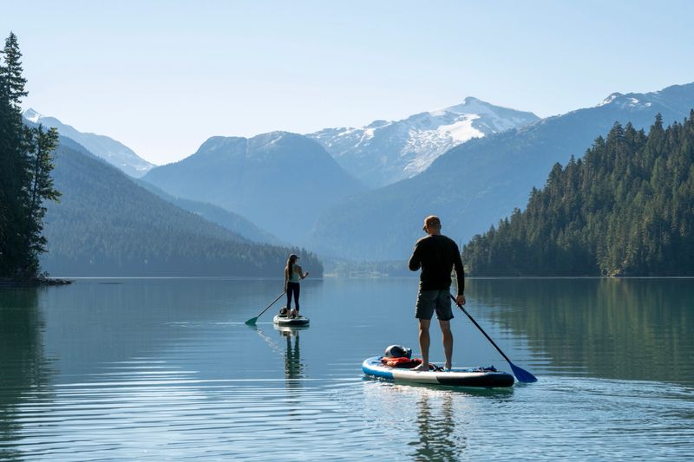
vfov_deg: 16.1
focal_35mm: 85
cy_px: 231
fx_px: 1638
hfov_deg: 23.9
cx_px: 347
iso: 200
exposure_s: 1/500
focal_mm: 85
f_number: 8
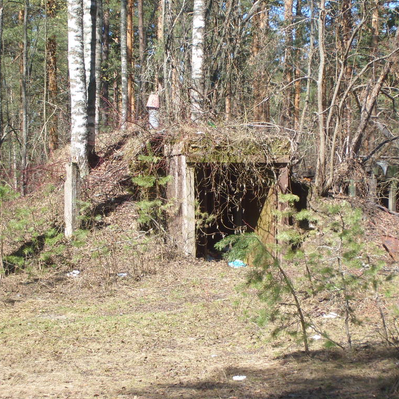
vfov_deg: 20.6
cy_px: 199
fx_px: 1095
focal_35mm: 84
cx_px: 243
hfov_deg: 20.6
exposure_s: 1/272
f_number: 4
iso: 50
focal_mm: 11.89
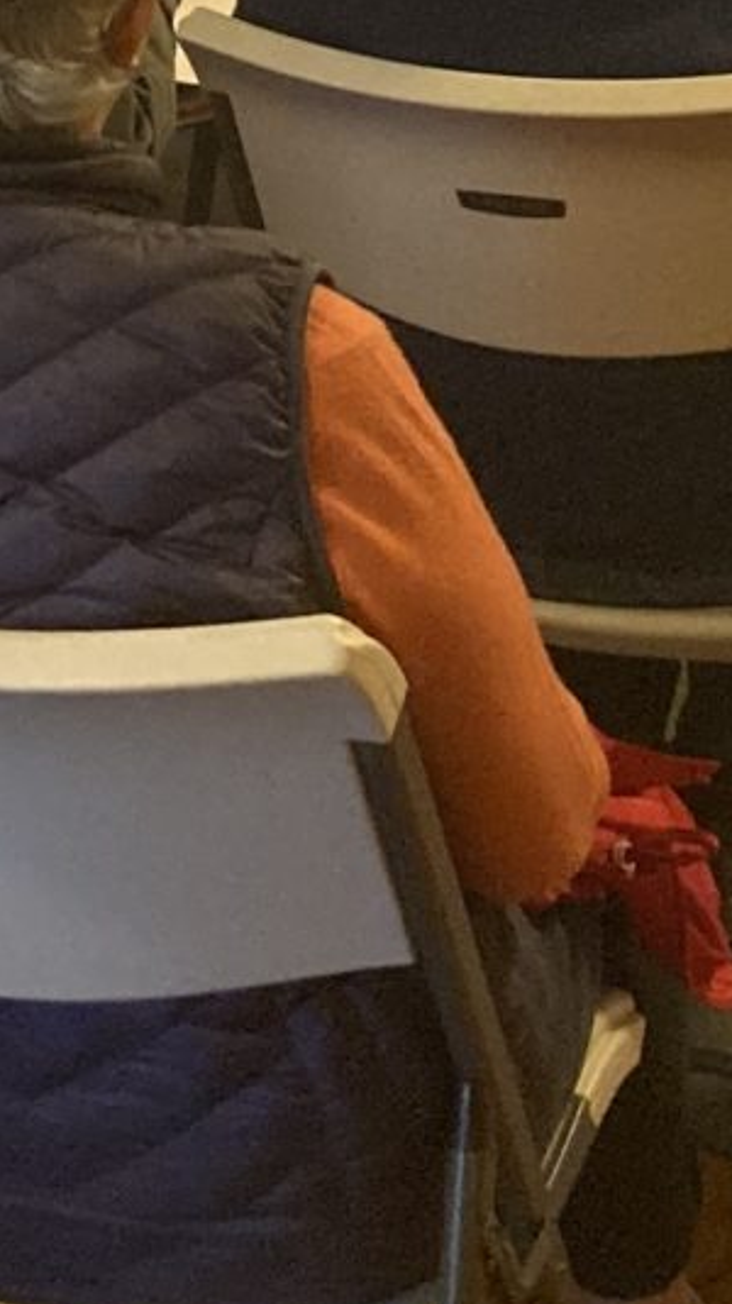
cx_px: -395
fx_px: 4041
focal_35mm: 117
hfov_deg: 10.0
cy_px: -418
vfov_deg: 17.2
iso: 320
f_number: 1.8
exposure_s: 1/60
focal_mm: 3.99
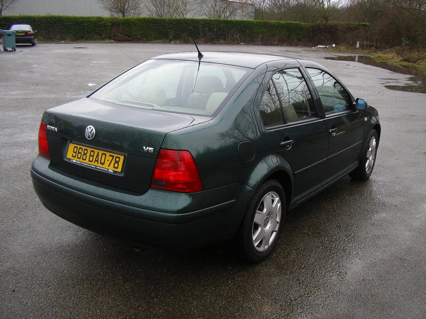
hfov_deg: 49.0
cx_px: 213
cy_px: 160
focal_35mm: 38
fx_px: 468
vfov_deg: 37.7
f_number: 2.9
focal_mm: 5.8
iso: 50
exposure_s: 1/125
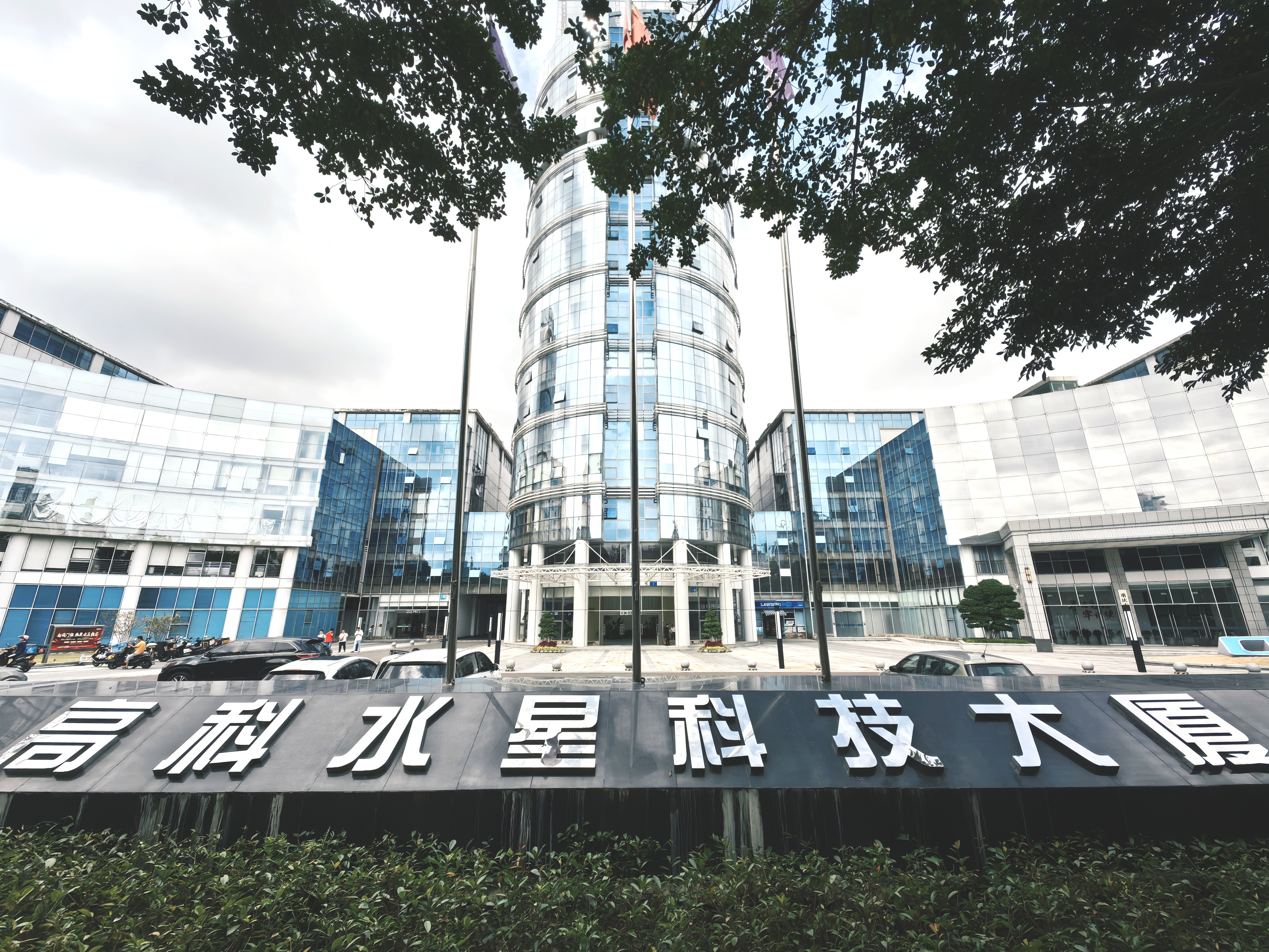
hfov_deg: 106.2
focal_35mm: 13
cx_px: 634
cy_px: 476
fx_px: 477
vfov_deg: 89.9
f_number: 2.2
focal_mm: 1.76
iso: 50
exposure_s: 1/1828
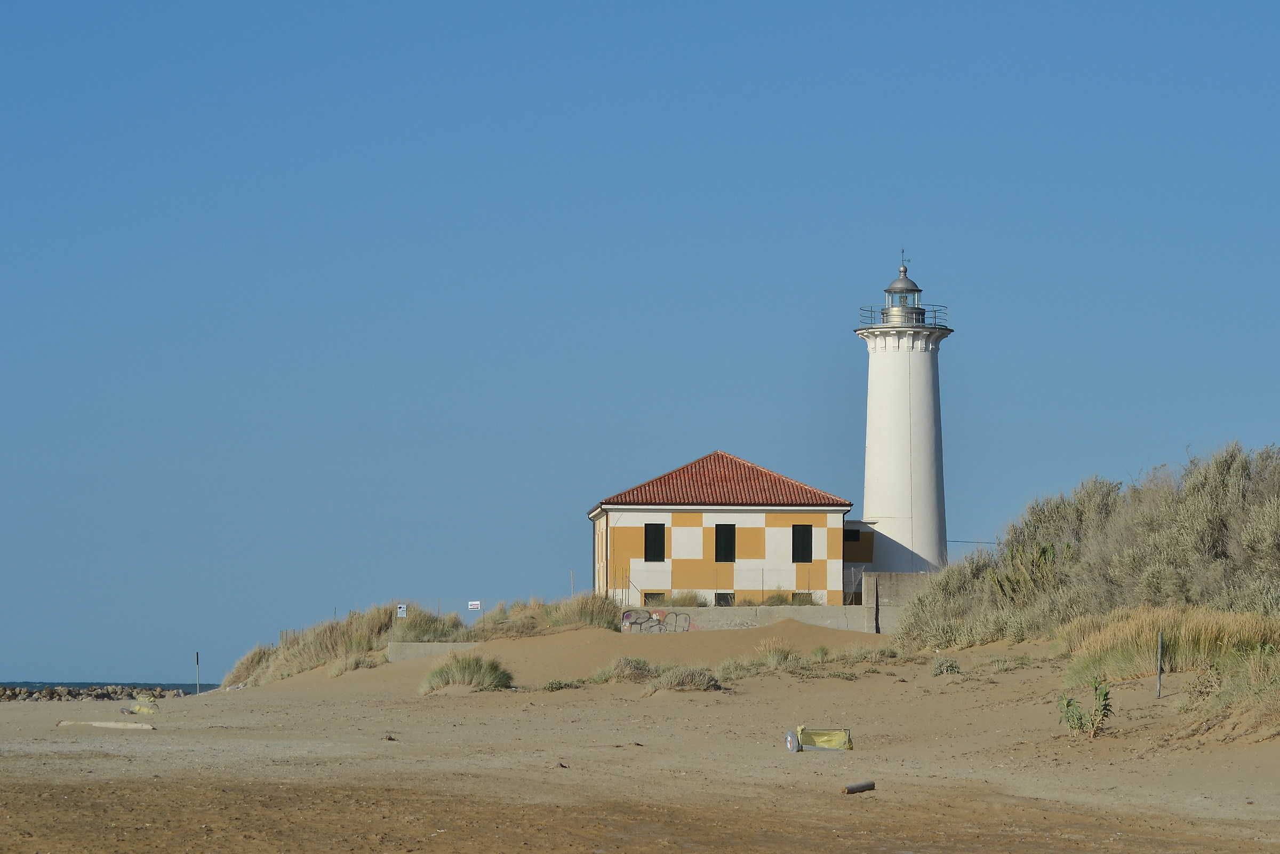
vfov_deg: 13.0
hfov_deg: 19.5
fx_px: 3733
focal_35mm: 105
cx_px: 640
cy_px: 427
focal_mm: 70
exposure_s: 1/250
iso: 100
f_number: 13
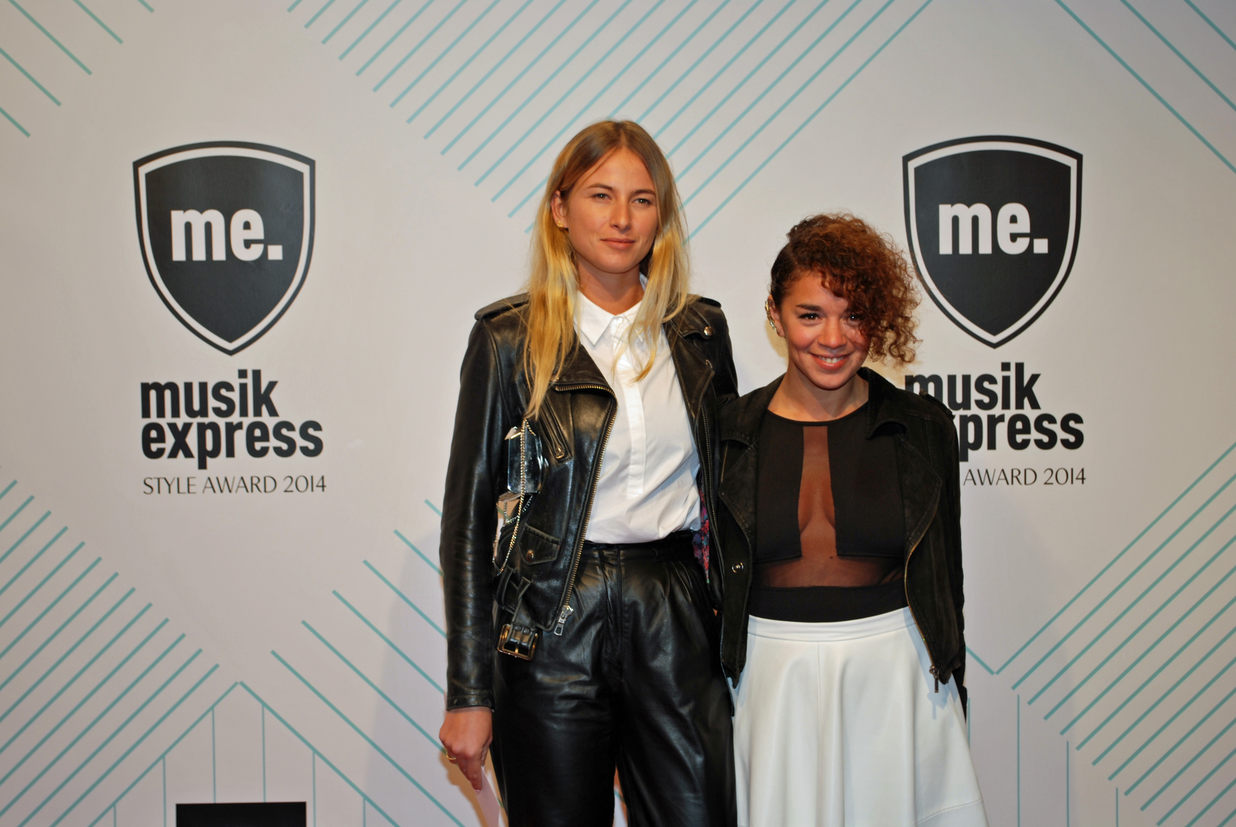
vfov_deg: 21.6
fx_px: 2166
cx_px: 618
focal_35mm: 63
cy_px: 414
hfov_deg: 31.9
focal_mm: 42
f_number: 5.3
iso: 110
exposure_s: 1/125
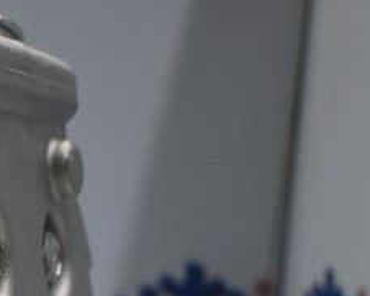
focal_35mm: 125
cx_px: -213
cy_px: 354
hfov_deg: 14.3
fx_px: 1366
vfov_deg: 12.1
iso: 900
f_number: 4.2
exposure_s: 1/125
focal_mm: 25
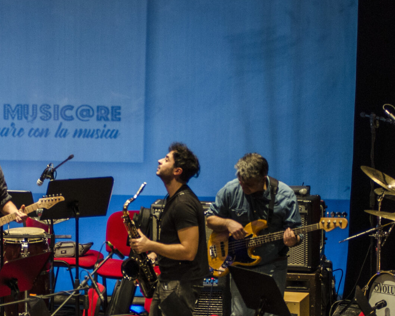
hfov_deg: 7.1
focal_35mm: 274
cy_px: 251
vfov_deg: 5.6
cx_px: 143
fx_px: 3203
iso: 1100
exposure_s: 1/125
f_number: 2.8
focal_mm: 80
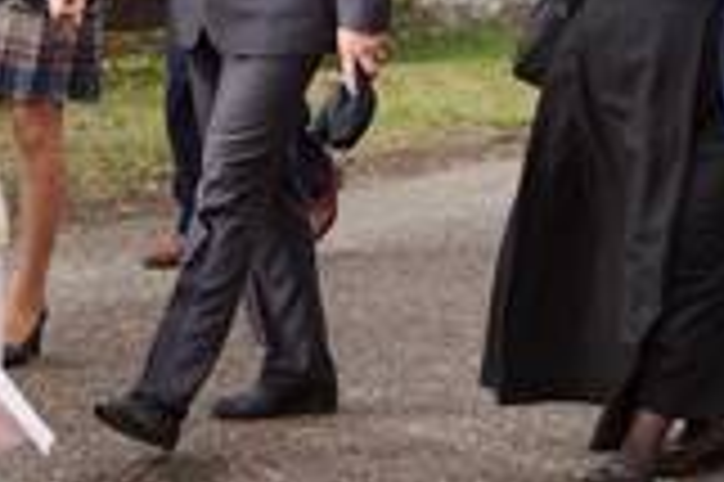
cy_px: 160
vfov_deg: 10.2
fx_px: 2692
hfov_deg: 15.1
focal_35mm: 134
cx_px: 31
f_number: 6.3
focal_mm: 24
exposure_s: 1/160
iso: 100
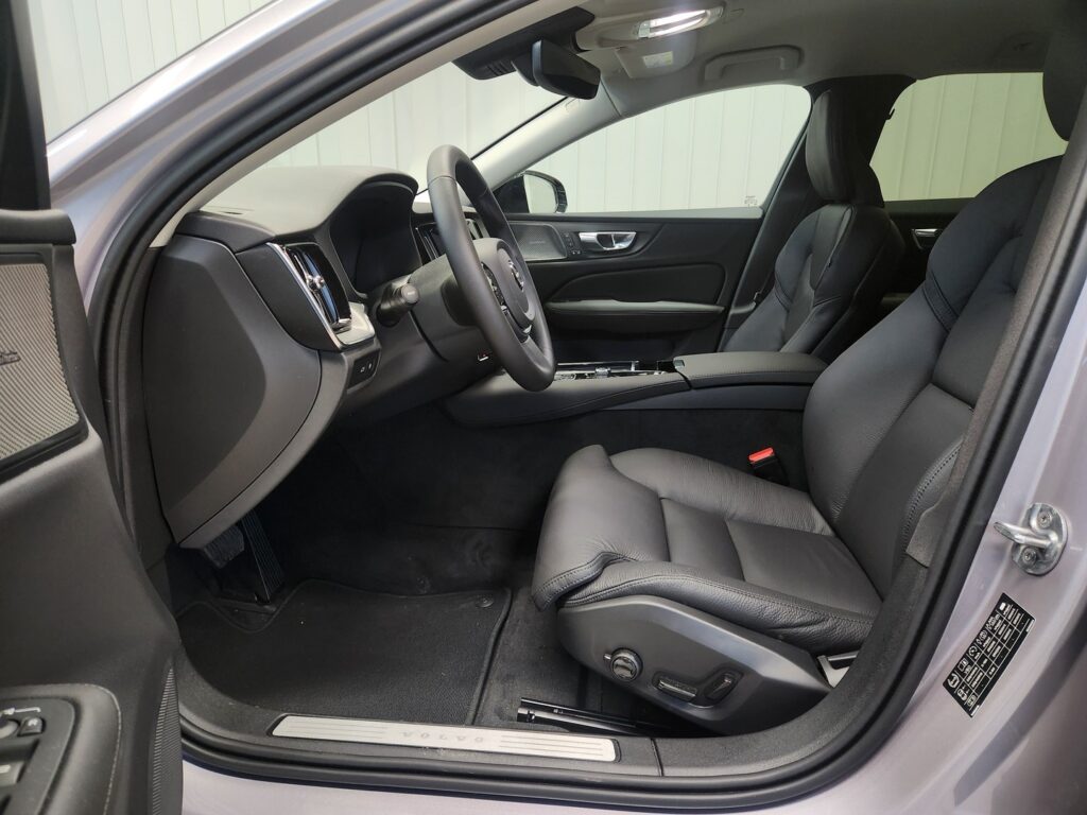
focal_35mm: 23
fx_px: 722
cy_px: 408
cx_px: 544
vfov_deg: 58.9
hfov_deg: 73.9
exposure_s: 1/100
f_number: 1.8
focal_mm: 5.4
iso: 320
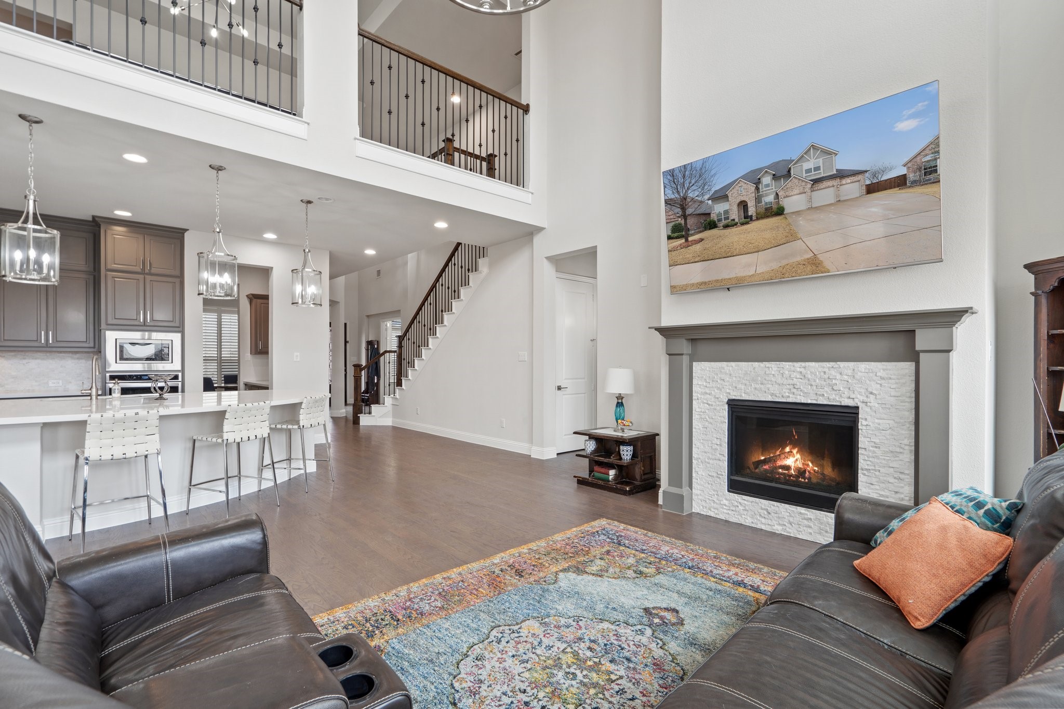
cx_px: 532
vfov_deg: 73.7
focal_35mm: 16
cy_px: 354
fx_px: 473
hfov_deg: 96.7
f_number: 9.5
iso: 320
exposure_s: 1/2
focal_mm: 16
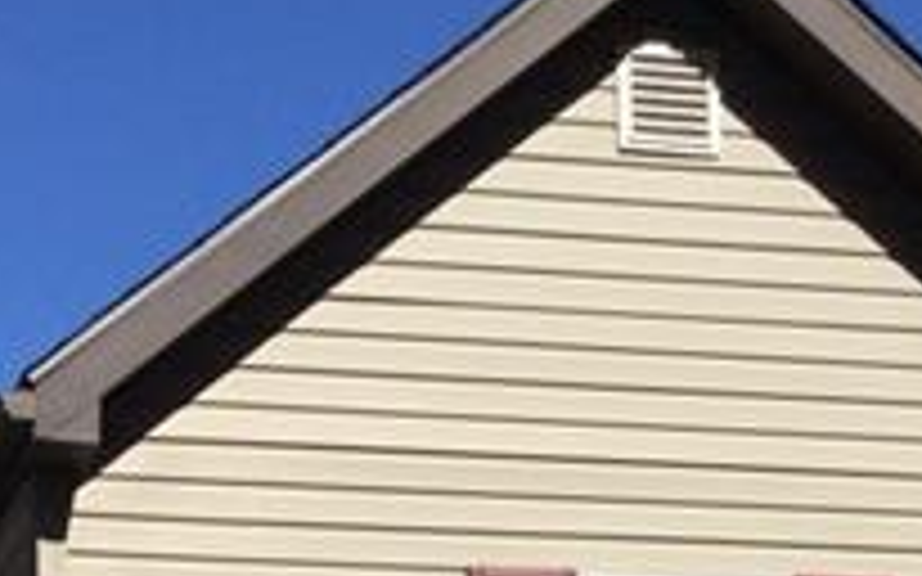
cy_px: 1220
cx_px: 180
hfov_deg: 16.2
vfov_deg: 9.4
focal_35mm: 128
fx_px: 3215
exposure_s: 1/1631
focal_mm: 3.3
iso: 25
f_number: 2.4
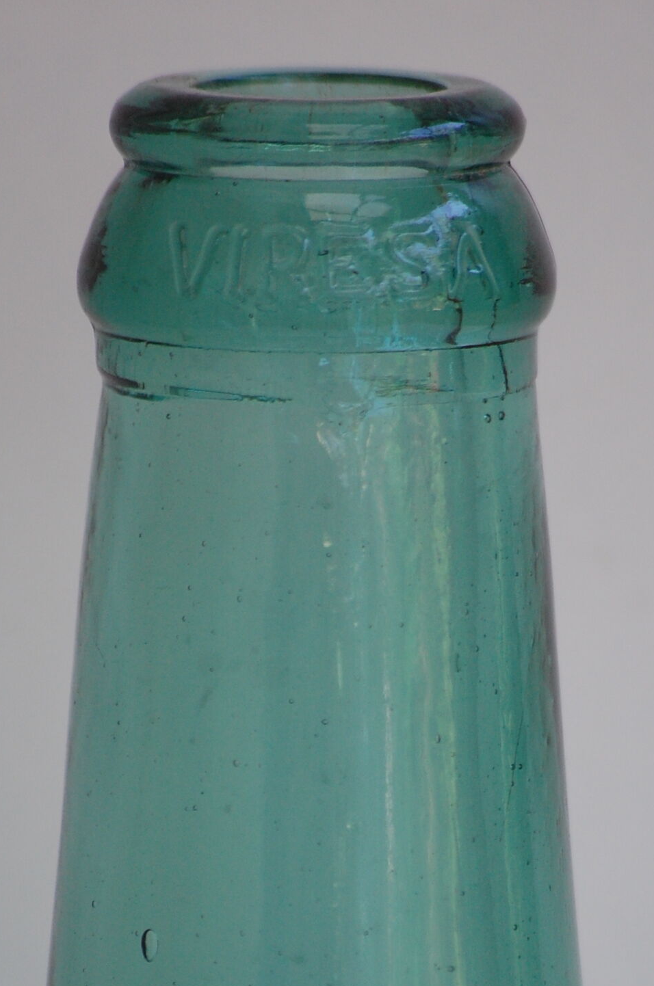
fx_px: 19257
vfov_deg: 2.9
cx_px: 361
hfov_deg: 1.9
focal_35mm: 704
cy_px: 732
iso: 800
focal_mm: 300
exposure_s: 1/160
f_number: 5.6
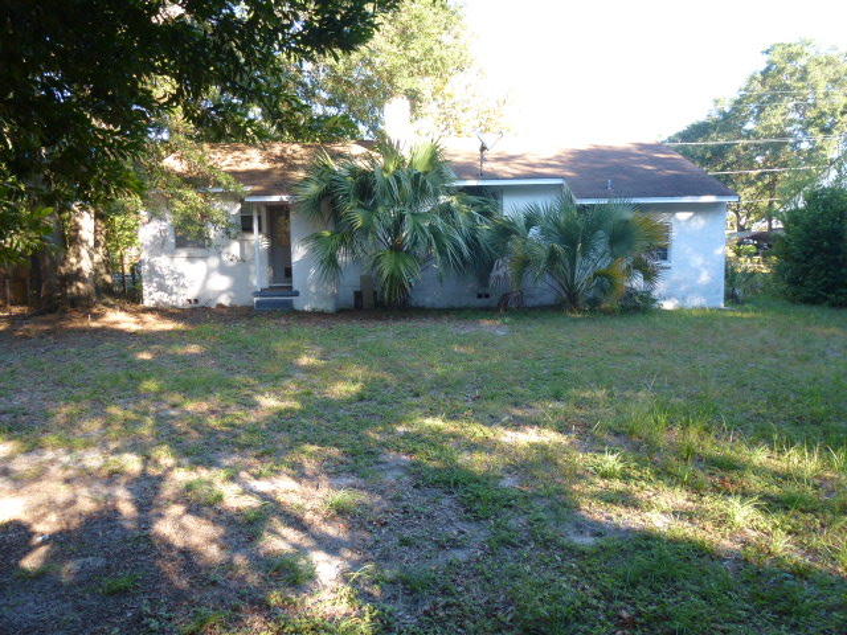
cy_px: 318
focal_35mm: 24
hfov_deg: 71.6
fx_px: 587
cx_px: 424
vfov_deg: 56.8
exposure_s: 1/80
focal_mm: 4.3
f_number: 3.3
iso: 100
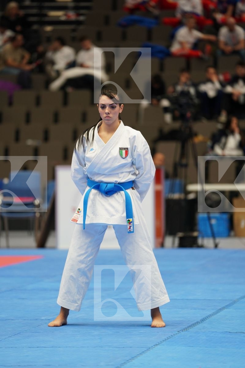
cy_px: 184
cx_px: 122
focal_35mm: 200
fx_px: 2042
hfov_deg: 6.9
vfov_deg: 10.3
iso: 1000
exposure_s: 1/320
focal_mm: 200
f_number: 2.8
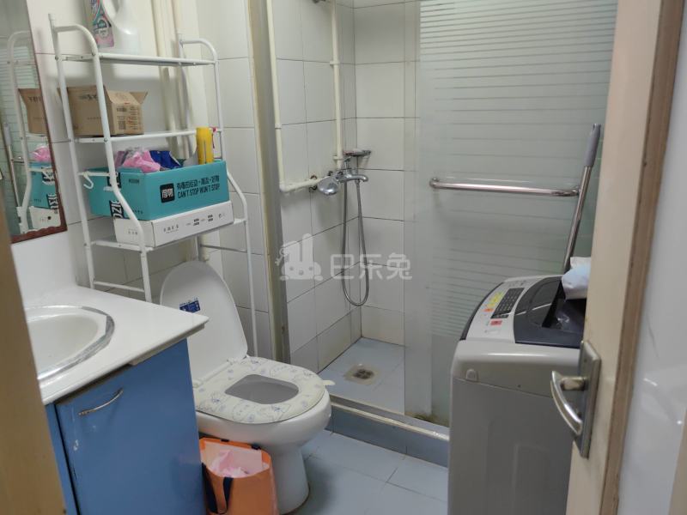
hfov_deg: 65.3
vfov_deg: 51.4
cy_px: 258
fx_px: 536
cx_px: 344
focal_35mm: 27
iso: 160
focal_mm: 5.75
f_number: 1.4
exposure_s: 1/100
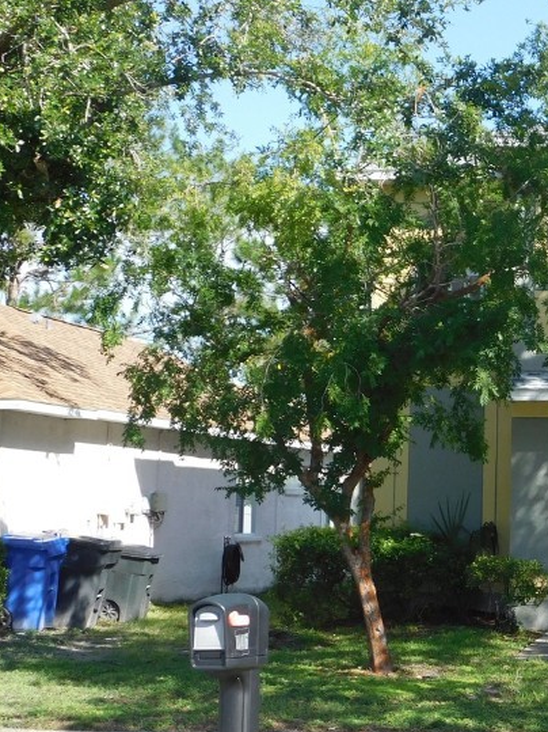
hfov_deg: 18.2
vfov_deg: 25.7
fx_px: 1605
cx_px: 686
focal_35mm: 76
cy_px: 356
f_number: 3.6
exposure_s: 1/500
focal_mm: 7.1
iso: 125
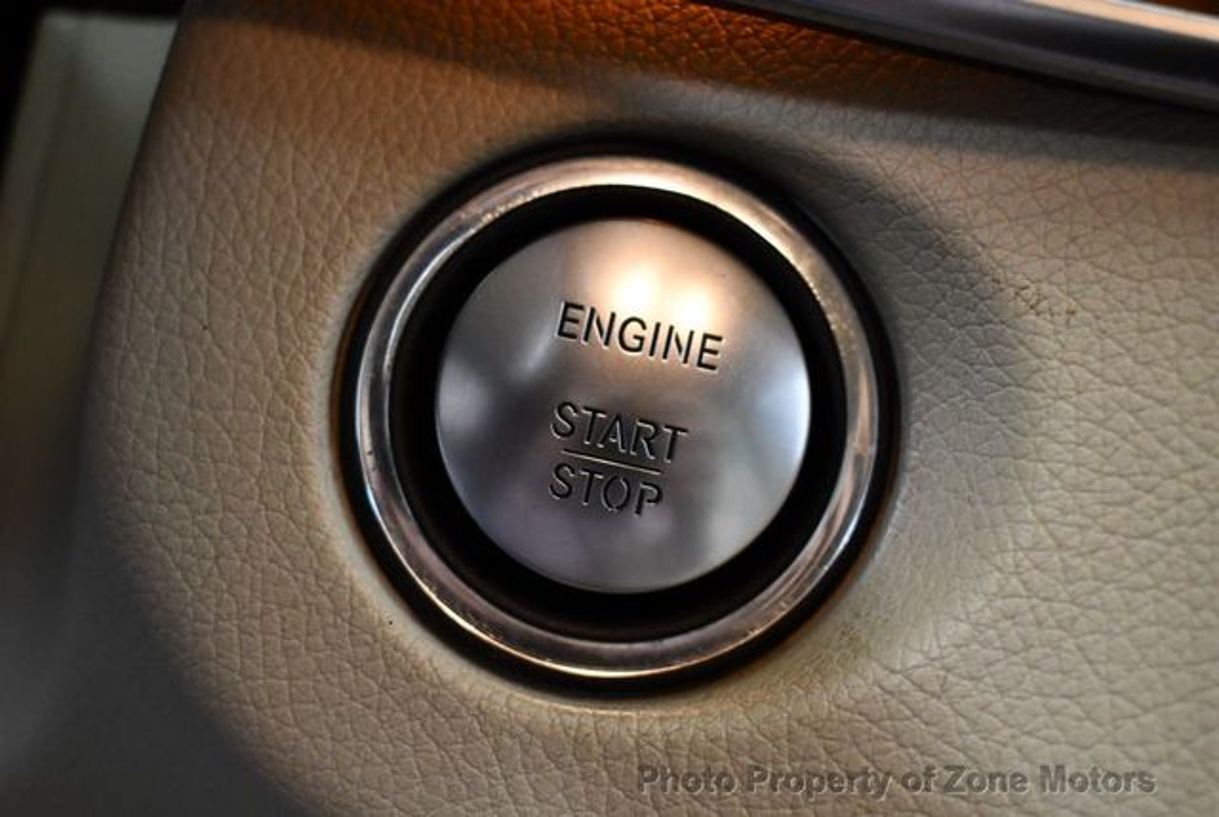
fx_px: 1899
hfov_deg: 35.6
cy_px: 408
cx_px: 610
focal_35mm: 56
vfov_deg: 24.3
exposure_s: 1/125
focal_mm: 28
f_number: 4.2
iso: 3200
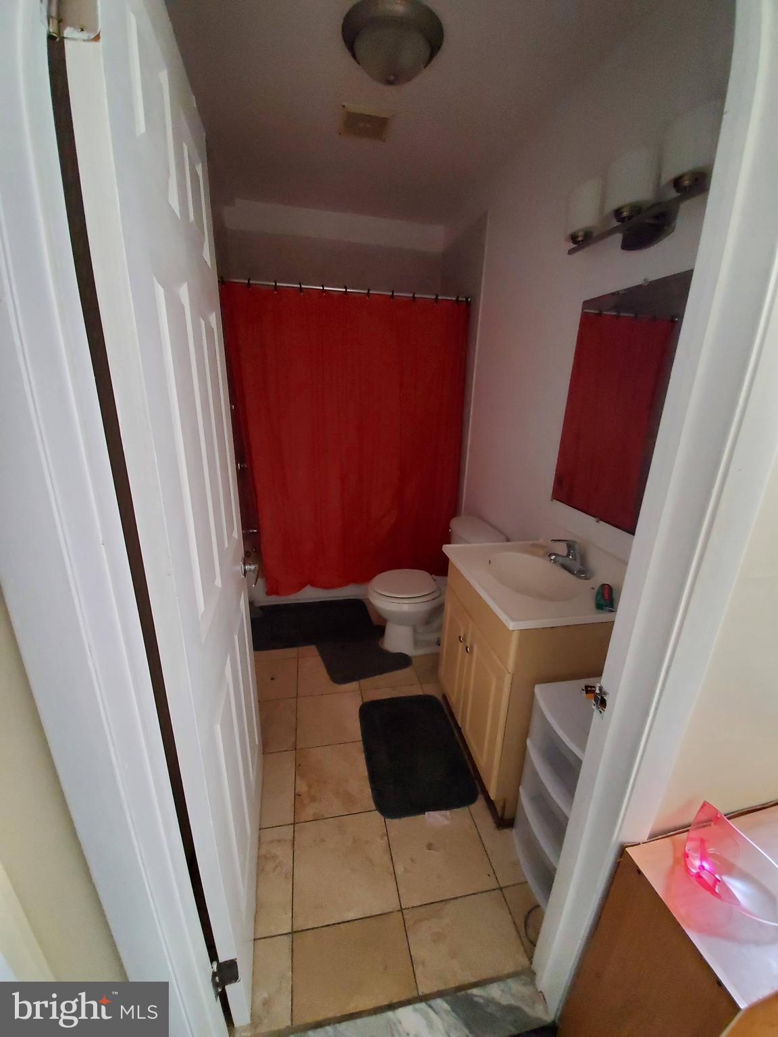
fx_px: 390
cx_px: 389
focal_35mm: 13
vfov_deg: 106.2
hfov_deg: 89.9
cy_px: 518
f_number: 2.2
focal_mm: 1.8
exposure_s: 1/29
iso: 640
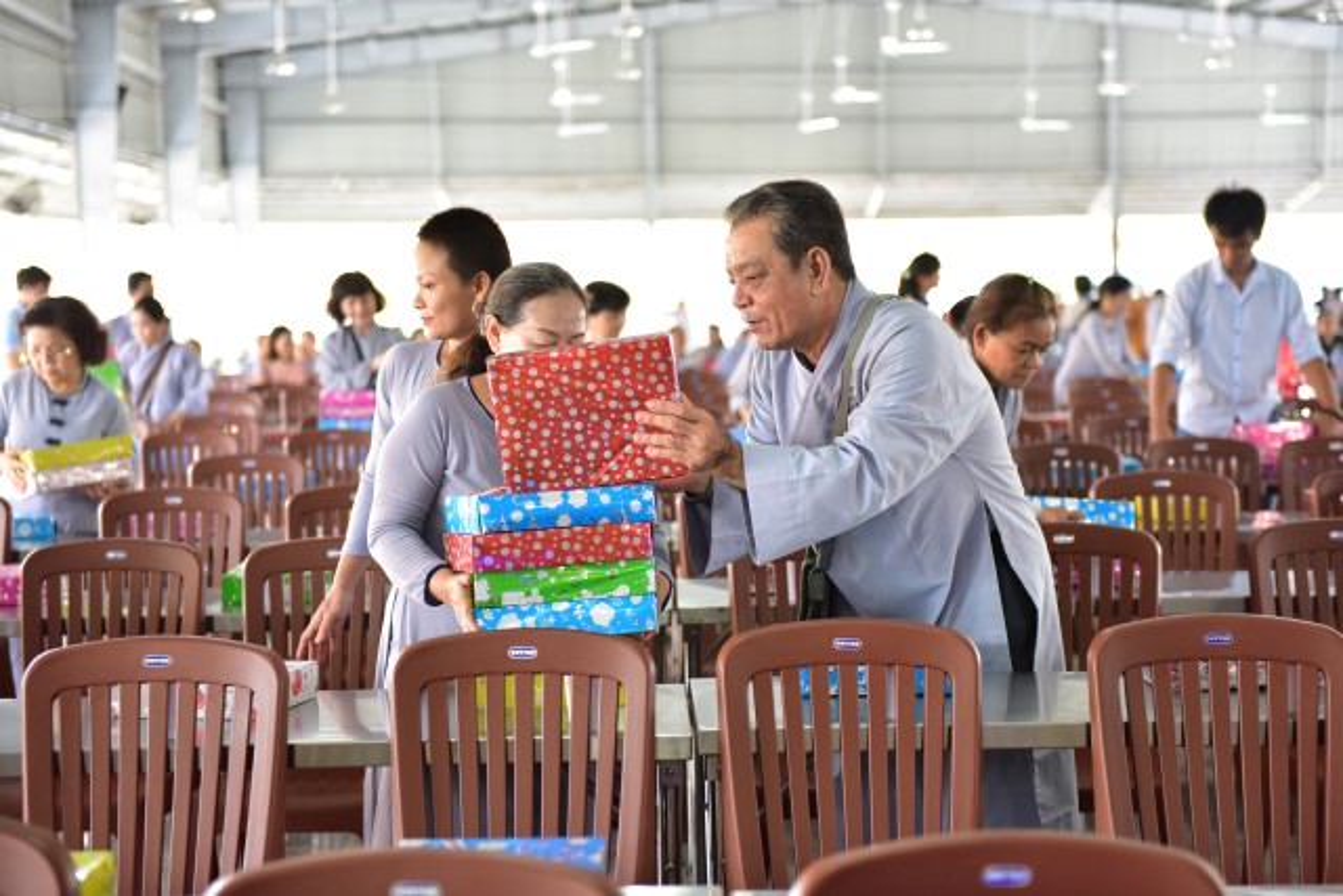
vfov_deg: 21.9
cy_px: 448
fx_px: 2313
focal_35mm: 62
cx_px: 672
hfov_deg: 32.4
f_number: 2.8
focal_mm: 62
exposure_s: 1/125
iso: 1600
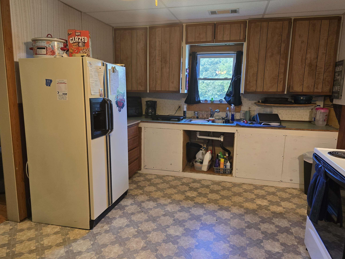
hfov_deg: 71.6
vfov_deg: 56.8
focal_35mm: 24
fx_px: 239
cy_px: 127
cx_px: 169
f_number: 1.7
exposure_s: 1/120
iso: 250
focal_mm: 6.3
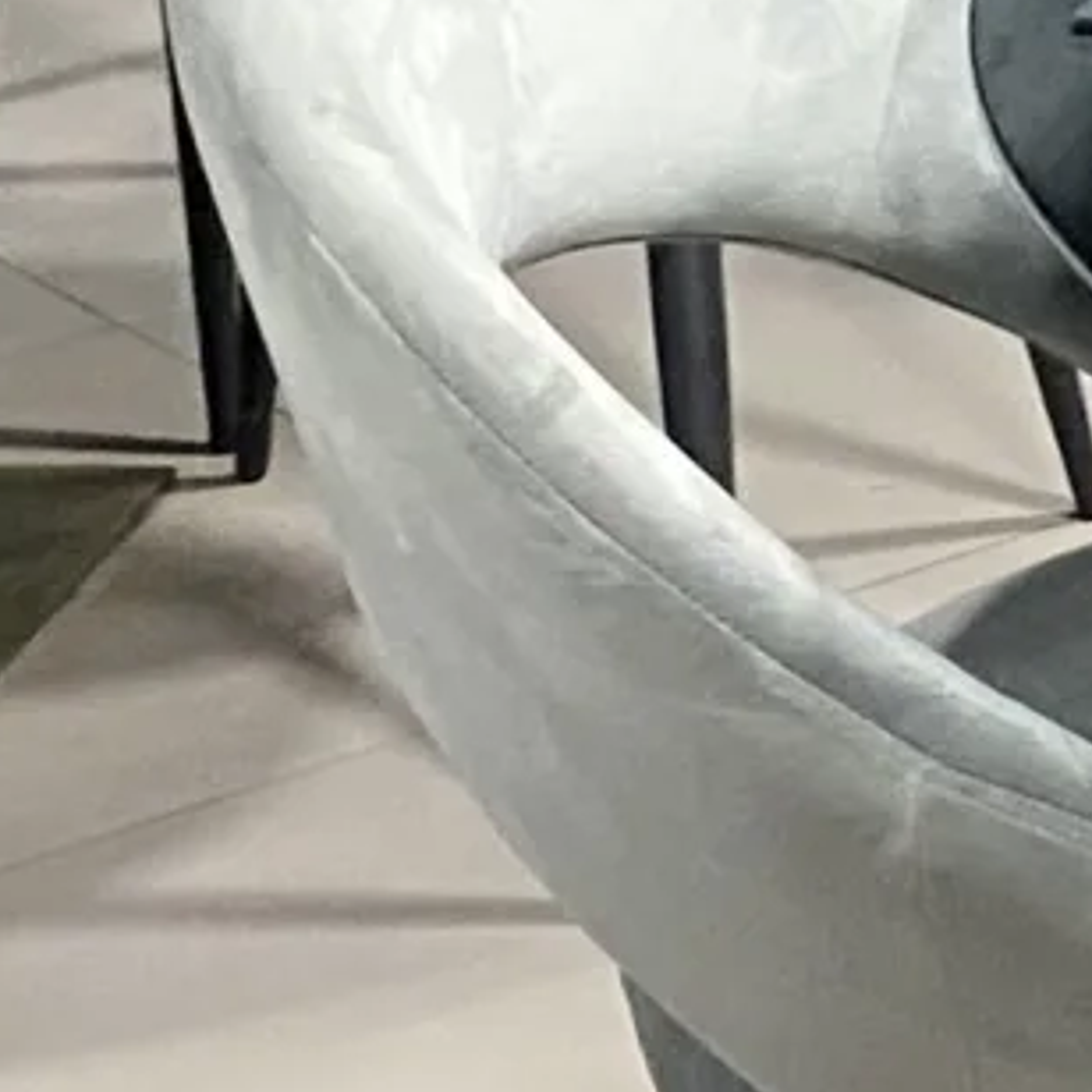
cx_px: 2067
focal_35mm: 191
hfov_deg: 8.7
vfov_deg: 8.8
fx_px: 6817
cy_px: -862
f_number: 1.8
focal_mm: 4.25
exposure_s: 1/25
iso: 500
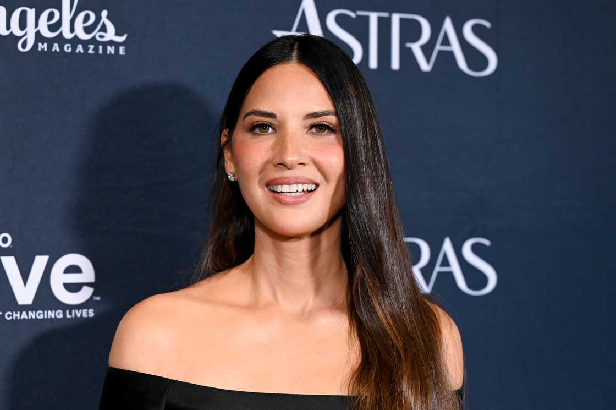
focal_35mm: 92
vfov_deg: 14.8
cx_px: 308
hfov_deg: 22.2
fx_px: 1573
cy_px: 205
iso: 3200
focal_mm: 92
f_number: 3.5
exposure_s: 1/400
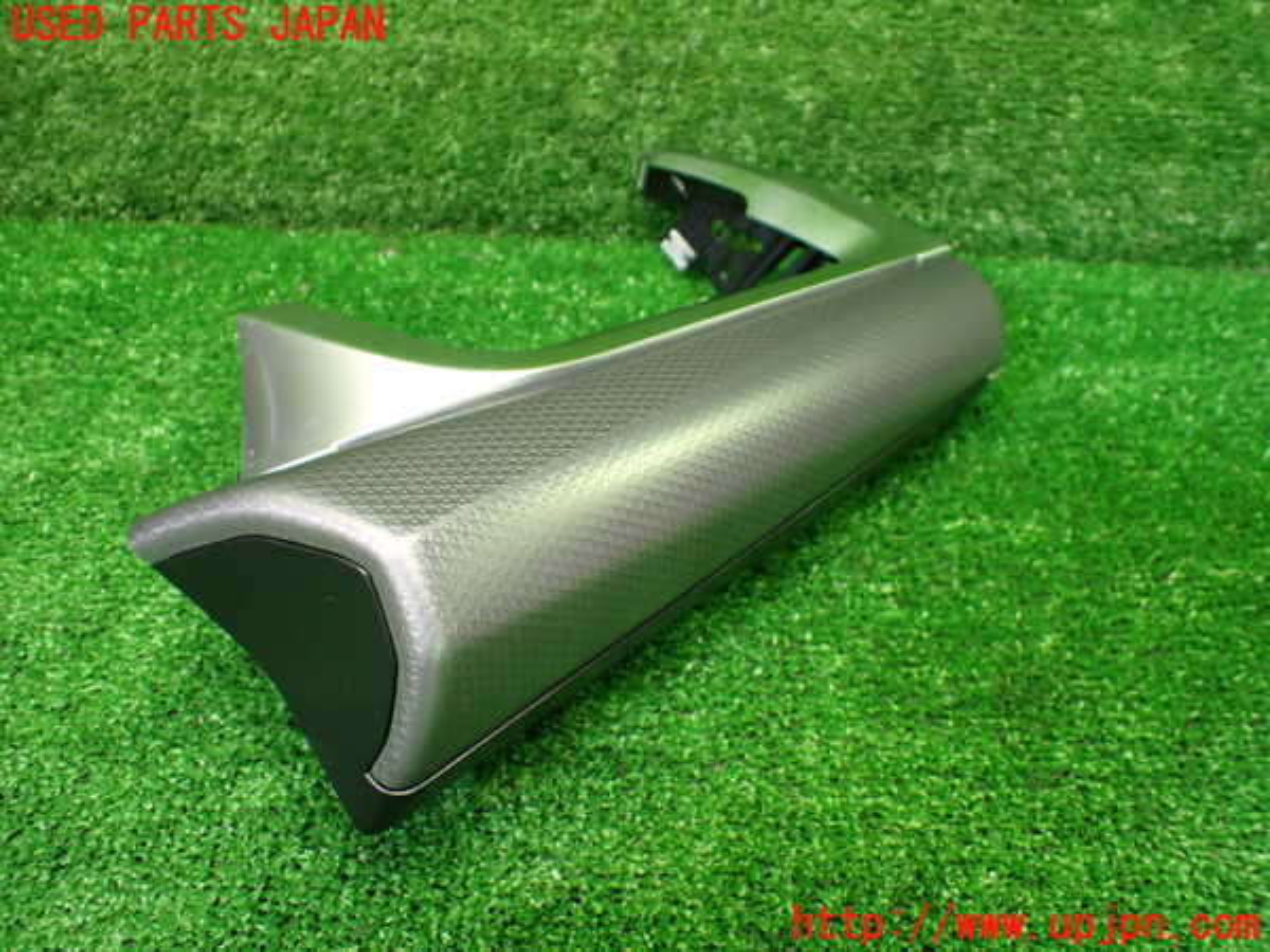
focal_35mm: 30
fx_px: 1101
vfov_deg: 46.8
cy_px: 476
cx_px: 635
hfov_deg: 60.0
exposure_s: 1/125
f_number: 2.3
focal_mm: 5.4
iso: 800
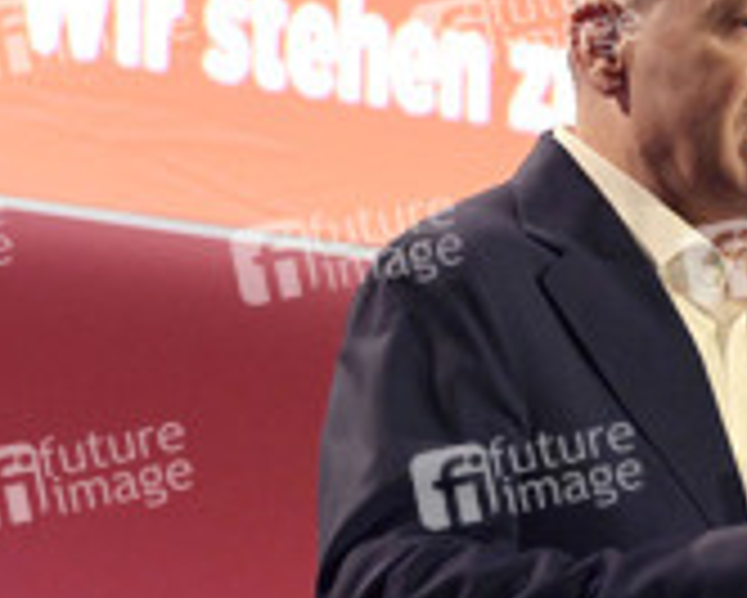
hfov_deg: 6.3
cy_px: 364
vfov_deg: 5.1
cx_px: 857
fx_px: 6747
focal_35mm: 305
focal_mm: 120
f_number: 5
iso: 4000
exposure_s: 1/400
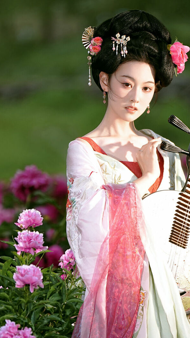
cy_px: 214
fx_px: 2454
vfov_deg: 7.9
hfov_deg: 4.4
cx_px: 123
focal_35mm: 274
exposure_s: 1/160
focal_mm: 175
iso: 320
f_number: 2.8
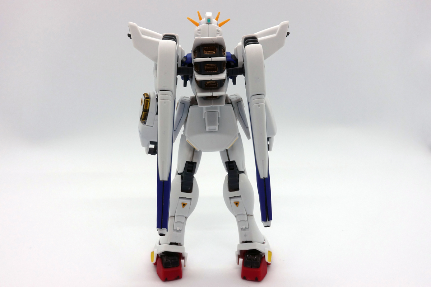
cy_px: 144
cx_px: 216
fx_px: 359
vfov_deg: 43.6
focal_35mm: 30
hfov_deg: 61.9
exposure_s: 1/13
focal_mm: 10.89
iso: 125
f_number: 11
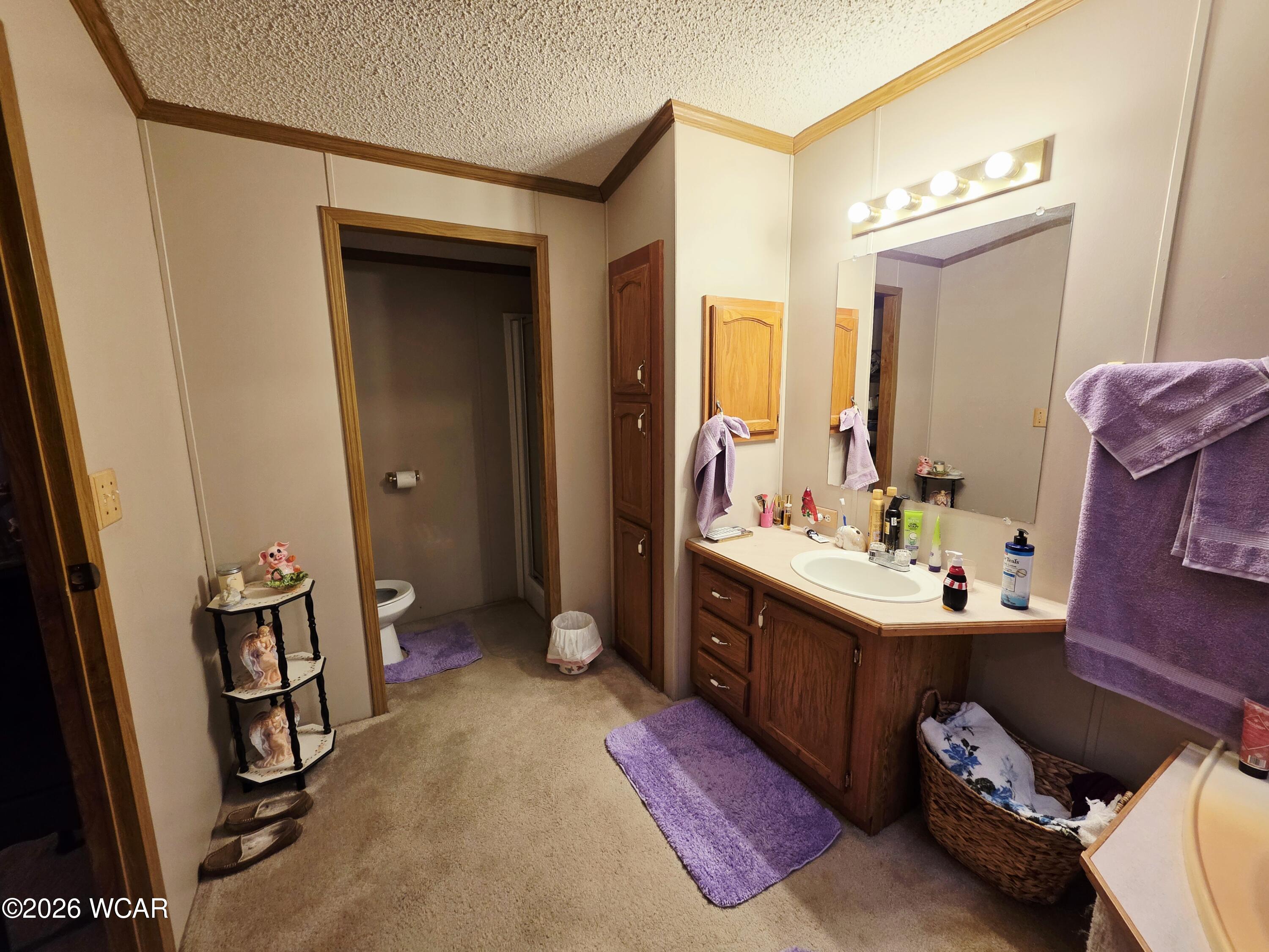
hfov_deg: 106.2
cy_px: 476
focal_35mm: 13
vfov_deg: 89.9
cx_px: 634
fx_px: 477
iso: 200
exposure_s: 1/120
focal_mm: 2.2
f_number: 1.9
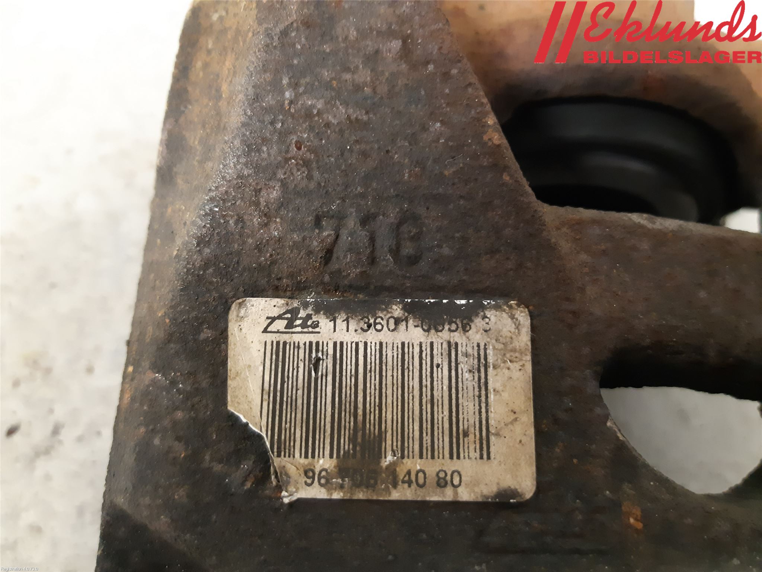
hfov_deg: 67.3
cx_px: 381
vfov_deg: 53.1
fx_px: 572
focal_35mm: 26
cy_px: 286
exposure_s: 1/25
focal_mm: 3.93
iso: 640
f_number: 1.7
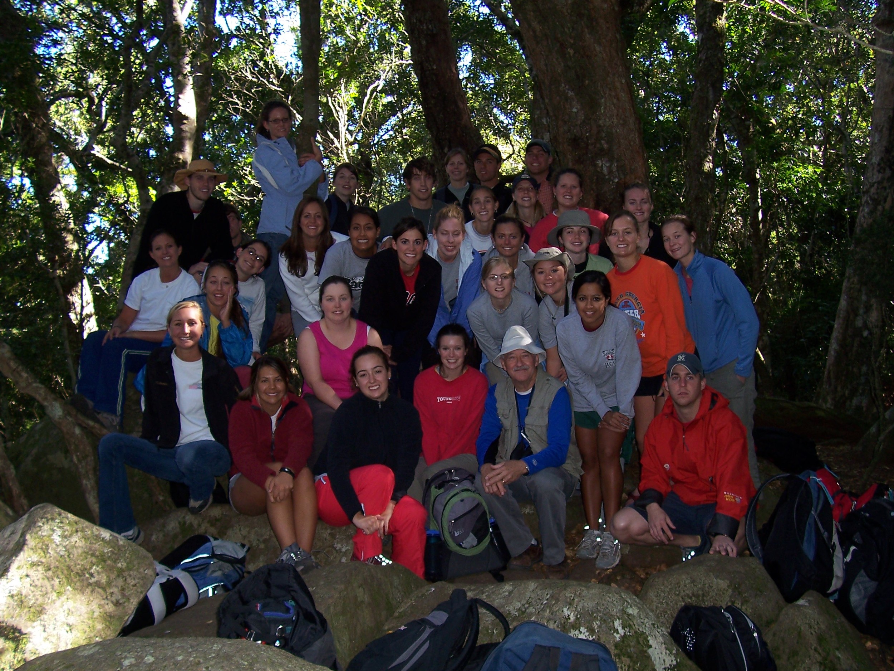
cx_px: 447
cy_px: 336
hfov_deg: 54.0
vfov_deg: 41.8
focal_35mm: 34
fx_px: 878
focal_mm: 5.6
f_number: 2.7
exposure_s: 1/60
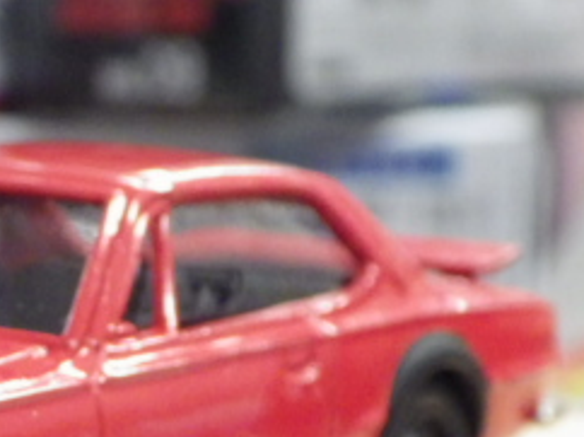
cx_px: -89
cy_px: 577
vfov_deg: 7.8
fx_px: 3169
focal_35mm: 188
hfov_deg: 10.4
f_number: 4.2
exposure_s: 1/30
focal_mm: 12.8
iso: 800
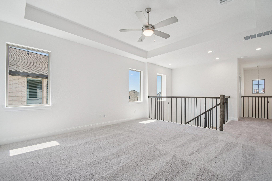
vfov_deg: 77.3
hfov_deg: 100.4
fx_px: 113
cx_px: 136
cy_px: 90
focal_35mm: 15
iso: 400
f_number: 8
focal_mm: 10
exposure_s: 1/60
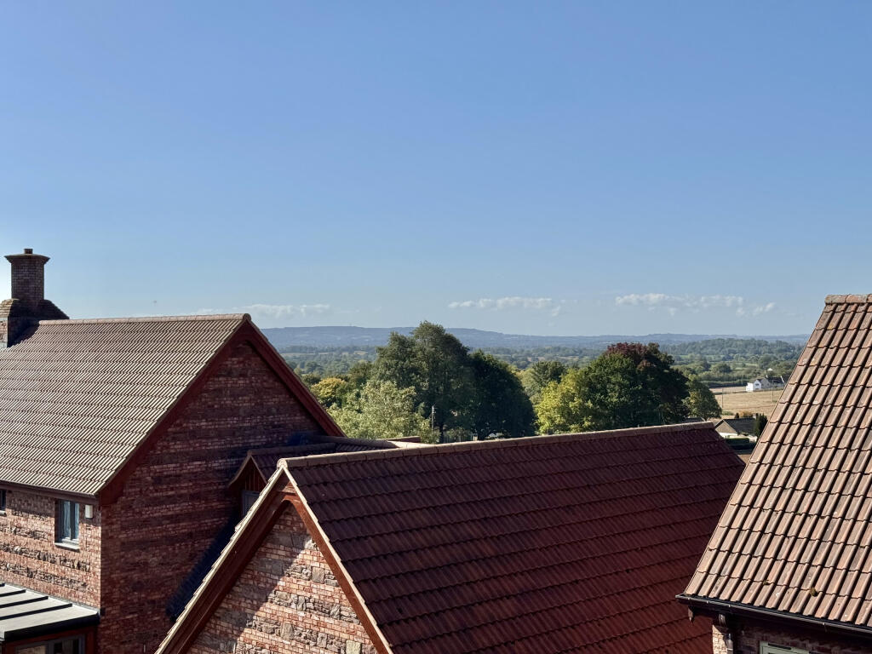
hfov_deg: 39.7
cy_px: 327
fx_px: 1209
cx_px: 436
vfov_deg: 30.3
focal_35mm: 48
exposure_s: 1/7937
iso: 64
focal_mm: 6.76
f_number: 1.78
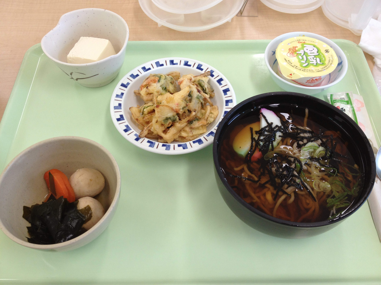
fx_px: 385
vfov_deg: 40.7
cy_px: 142
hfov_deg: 52.6
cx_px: 190
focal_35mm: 35
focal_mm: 4.28
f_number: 2.4
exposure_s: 1/60
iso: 80
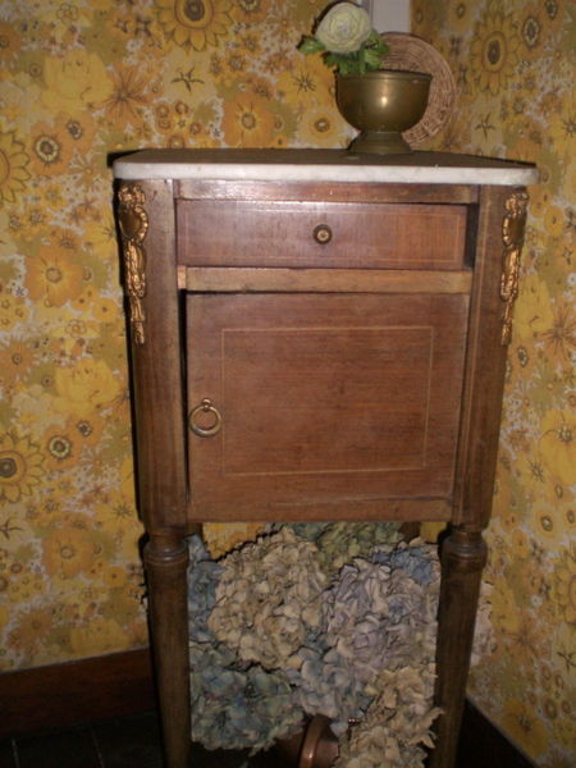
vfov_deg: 49.0
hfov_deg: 37.7
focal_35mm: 38
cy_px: 384
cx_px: 288
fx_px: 843
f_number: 3.1
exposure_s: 1/60
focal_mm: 6.3
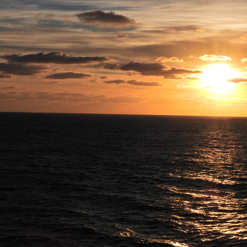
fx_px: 654
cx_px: 215
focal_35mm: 81
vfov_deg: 21.4
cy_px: 125
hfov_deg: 21.0
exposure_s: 1/1600
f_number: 6.3
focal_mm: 8.4
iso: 100
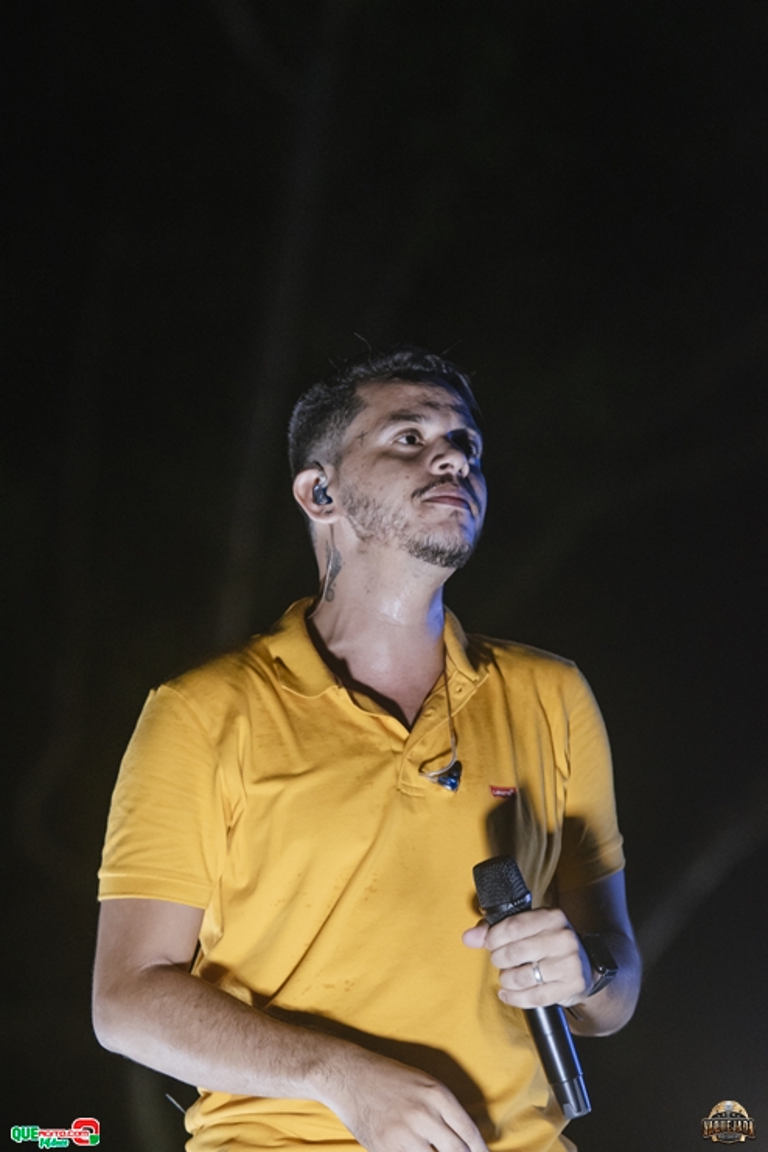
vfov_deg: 9.8
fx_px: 6719
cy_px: 576
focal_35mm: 210
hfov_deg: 6.5
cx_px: 384
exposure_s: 1/500
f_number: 2.8
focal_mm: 140
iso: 2000
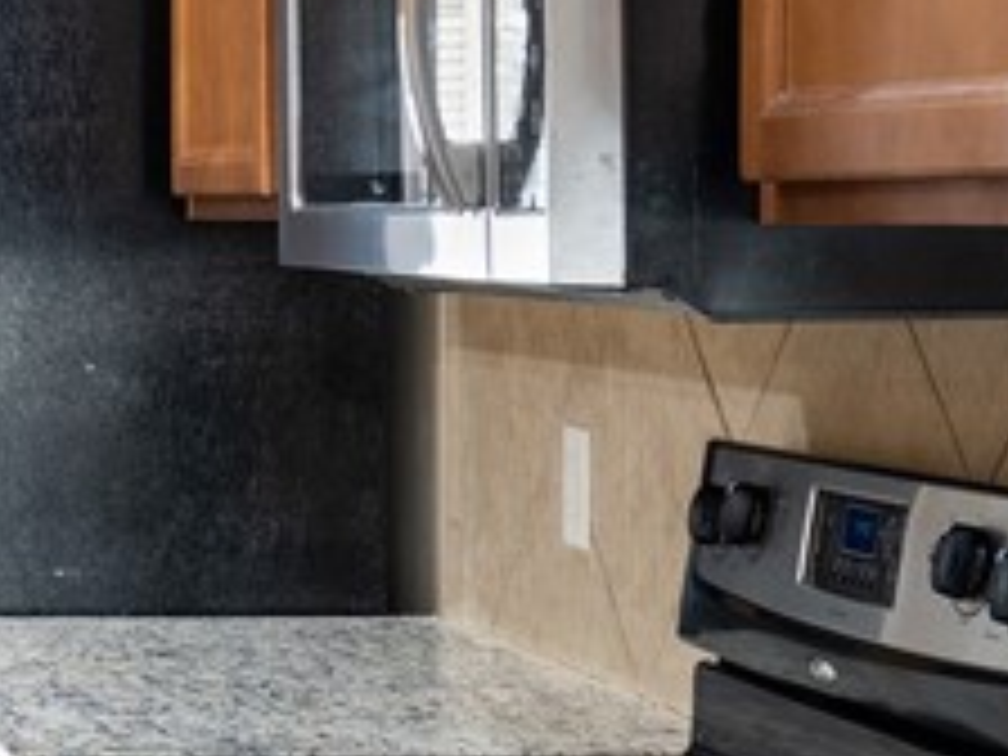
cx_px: -592
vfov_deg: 13.2
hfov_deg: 15.8
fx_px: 3261
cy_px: 306
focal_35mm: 112
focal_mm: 24
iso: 640
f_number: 7.1
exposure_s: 1/4
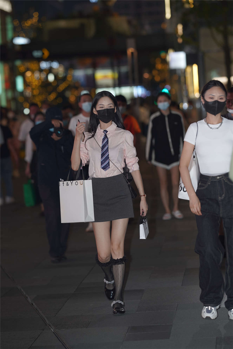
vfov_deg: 15.2
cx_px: 116
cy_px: 174
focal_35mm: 135
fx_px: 1311
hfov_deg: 10.2
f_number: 2.8
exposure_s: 1/200
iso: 500
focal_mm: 135
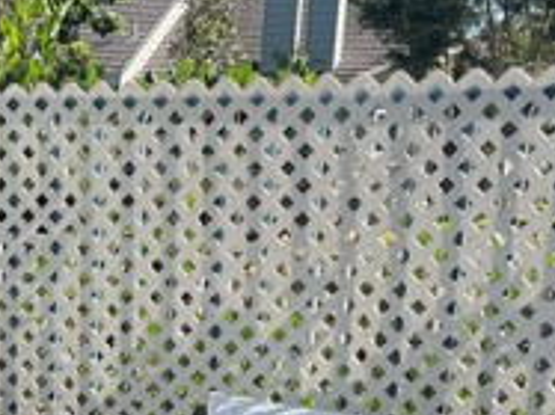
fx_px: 1426
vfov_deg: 15.8
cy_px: 534
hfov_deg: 20.7
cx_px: -89
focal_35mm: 89
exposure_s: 1/1033
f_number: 1.6
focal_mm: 4.2
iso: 32
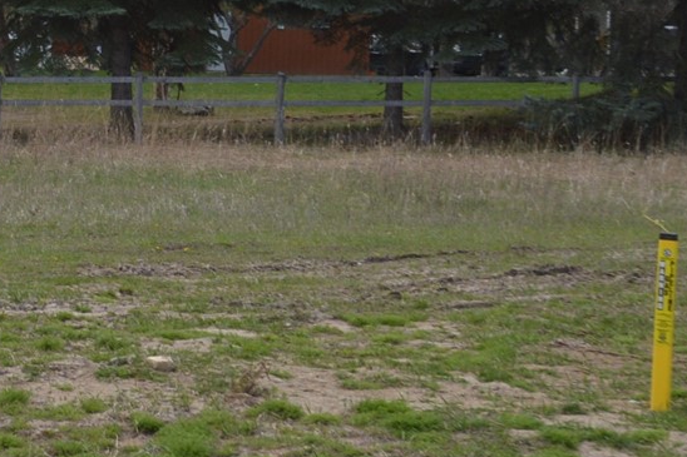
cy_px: 54
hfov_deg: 16.1
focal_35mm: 119
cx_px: -259
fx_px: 2270
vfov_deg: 11.4
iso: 100
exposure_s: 1/200
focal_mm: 20
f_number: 8
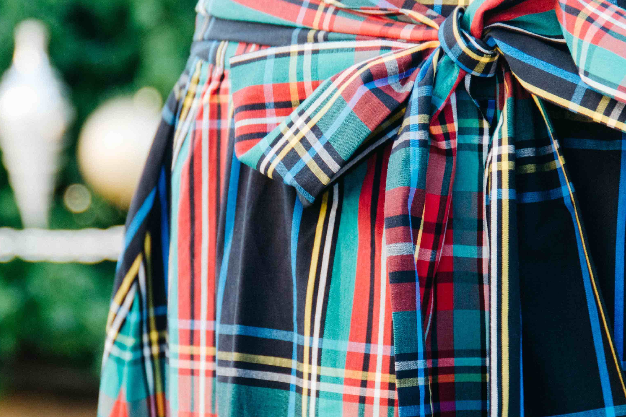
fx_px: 3251
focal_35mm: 187
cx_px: 307
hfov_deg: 11.0
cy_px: 198
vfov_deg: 7.3
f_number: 5.3
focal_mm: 78
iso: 400
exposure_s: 1/80
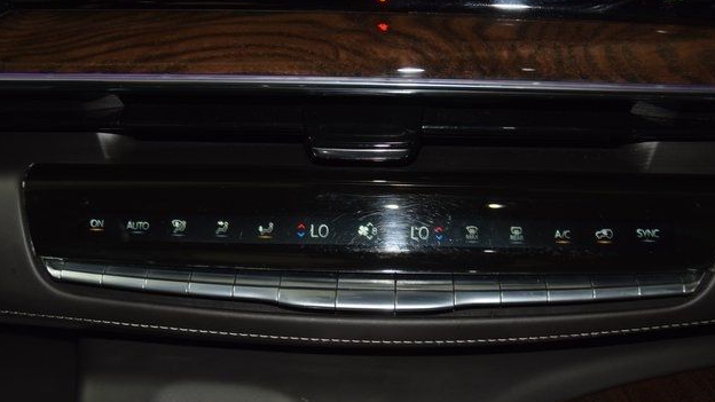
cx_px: 362
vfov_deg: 27.4
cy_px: 215
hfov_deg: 46.8
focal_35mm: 44
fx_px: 825
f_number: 3.8
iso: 640
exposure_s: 1/40
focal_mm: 27
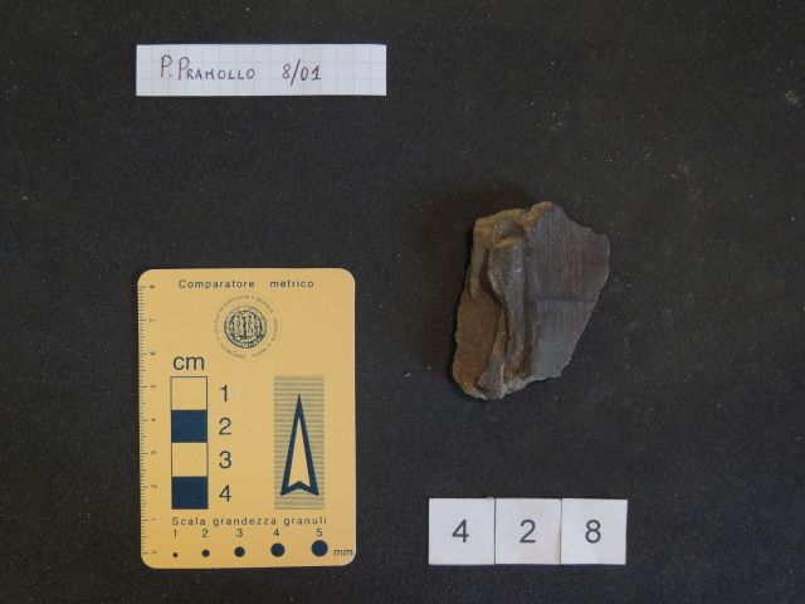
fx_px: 2326
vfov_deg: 14.8
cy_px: 302
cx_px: 402
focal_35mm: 100
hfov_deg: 19.6
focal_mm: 17.8
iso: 400
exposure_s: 1/30
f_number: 4.1
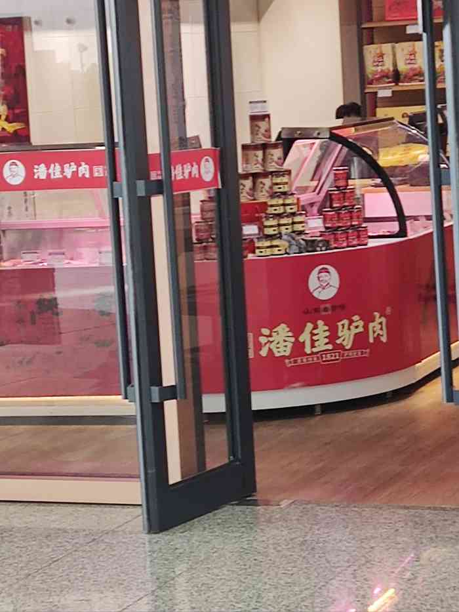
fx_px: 2316
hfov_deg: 11.3
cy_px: 306
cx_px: 230
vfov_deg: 15.1
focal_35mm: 131
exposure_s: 1/50
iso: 79
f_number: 1.79
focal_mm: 4.71
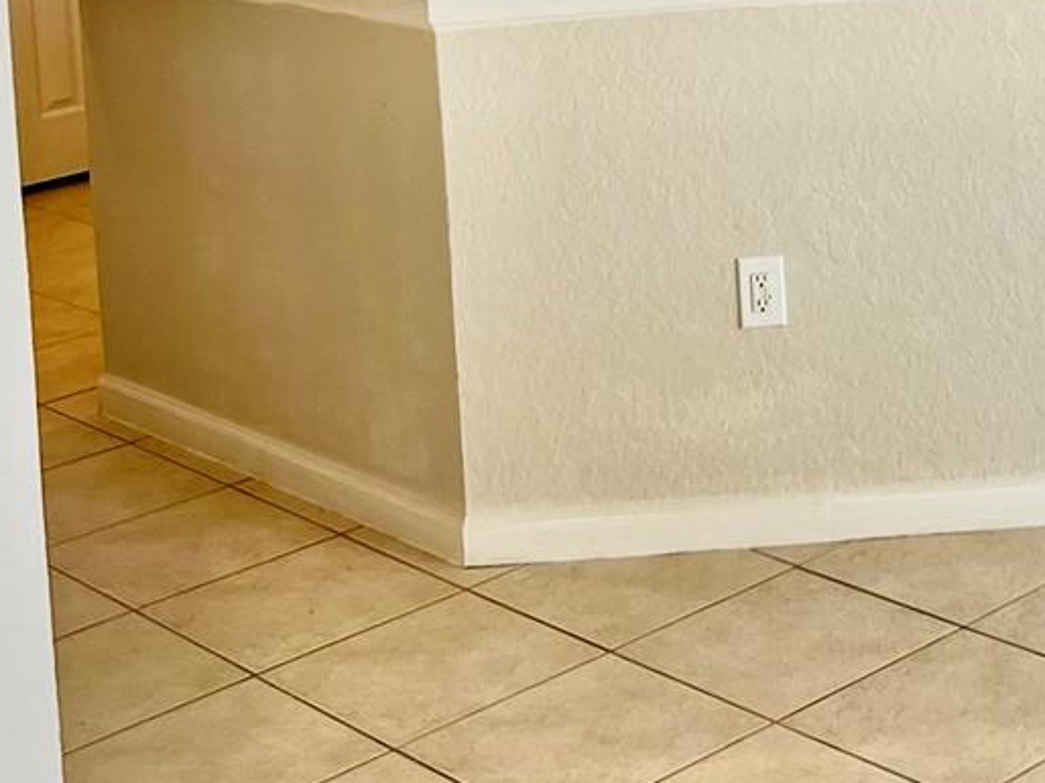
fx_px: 2444
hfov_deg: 23.3
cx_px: 988
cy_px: -362
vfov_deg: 16.7
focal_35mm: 81
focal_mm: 5.7
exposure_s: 1/60
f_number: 1.5
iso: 80
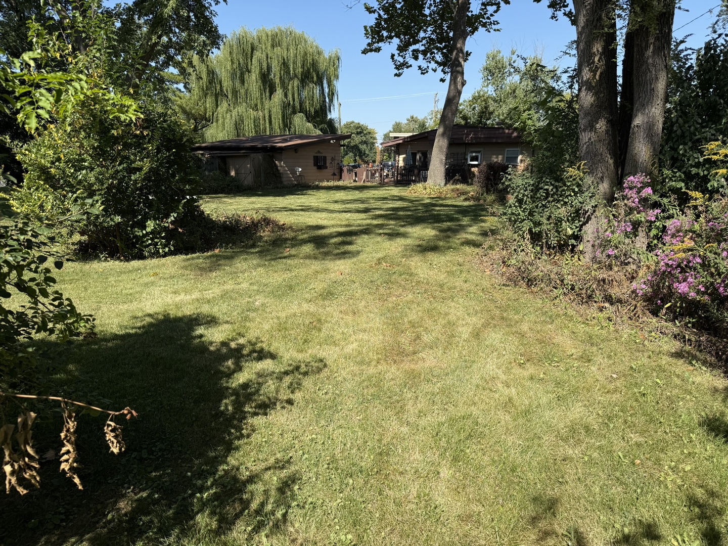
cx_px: 364
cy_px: 273
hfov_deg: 71.6
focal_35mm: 24
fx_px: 505
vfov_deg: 56.8
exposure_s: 1/3425
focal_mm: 6.76
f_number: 1.78
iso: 80
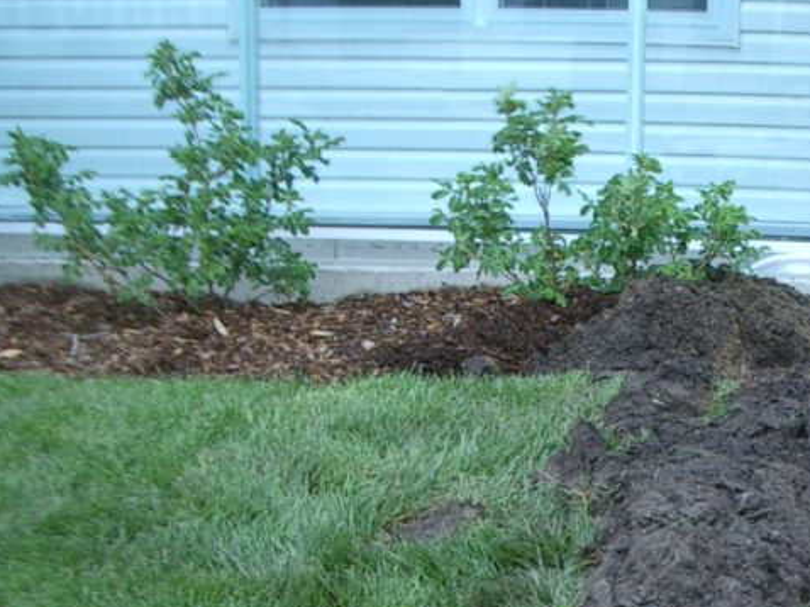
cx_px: 754
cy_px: 551
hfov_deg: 25.1
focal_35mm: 75
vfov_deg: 19.3
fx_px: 1754
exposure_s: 1/60
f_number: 2.6
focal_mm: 5.8
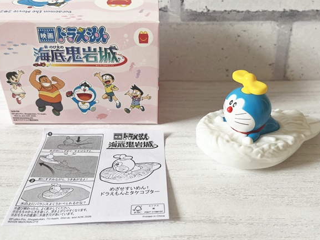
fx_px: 324
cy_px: 124
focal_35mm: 35
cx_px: 154
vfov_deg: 40.7
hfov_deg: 52.6
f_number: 1.6
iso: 125
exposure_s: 1/101
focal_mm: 5.1
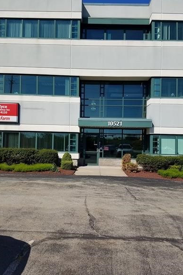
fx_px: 213
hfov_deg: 46.3
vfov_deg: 65.5
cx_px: 102
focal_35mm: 28
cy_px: 133
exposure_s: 1/3688
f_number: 1.7
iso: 50
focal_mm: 4.2
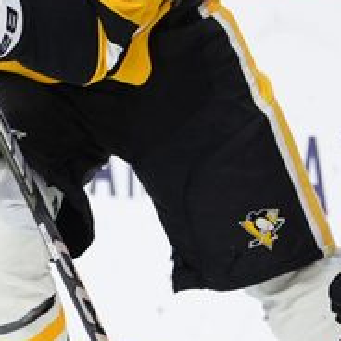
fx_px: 6319
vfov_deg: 3.1
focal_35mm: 567
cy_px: 166
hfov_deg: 3.1
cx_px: 289
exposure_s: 1/2500
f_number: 2
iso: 1250
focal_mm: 120
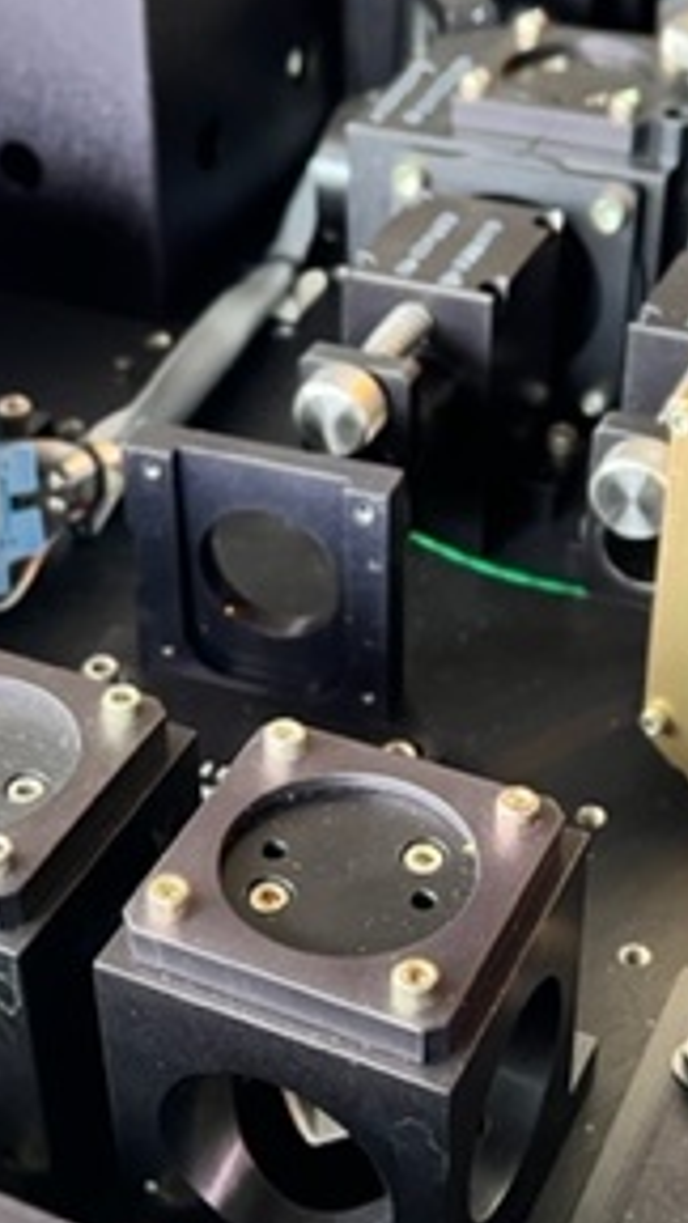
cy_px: 645
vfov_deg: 33.3
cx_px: 200
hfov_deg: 19.0
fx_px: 2043
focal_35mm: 63
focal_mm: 5.7
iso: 160
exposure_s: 1/60
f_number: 1.5
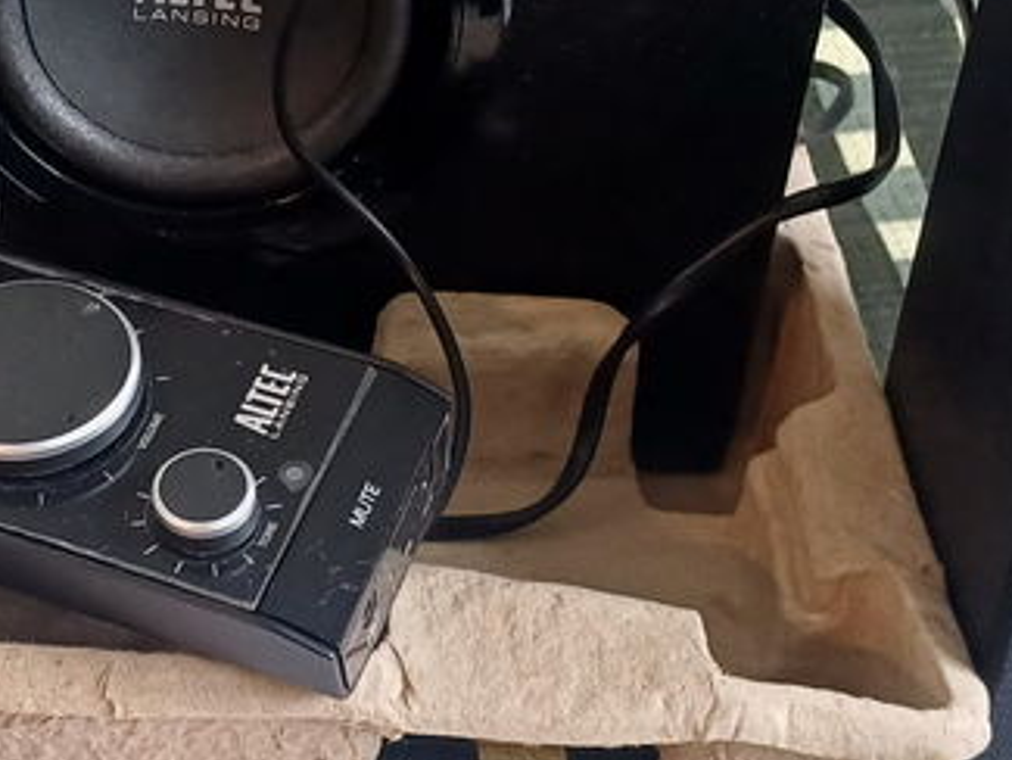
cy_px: 308
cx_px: 199
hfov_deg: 24.9
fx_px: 2252
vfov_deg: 19.1
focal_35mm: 77
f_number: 1.8
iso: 320
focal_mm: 4.65
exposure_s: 1/50
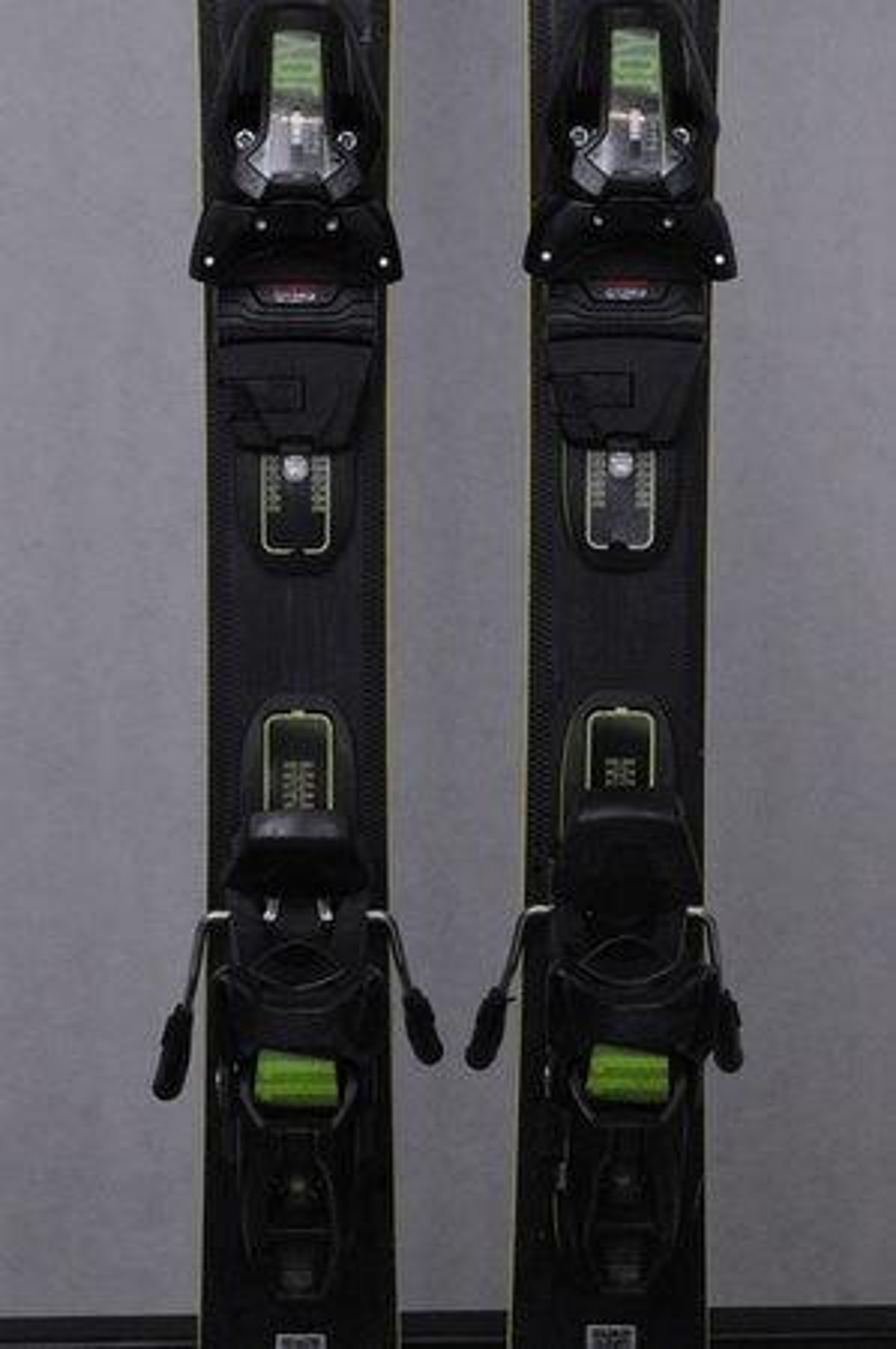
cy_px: 674
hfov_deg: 11.4
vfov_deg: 17.1
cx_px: 448
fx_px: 4490
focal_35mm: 120
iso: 3200
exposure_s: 1/125
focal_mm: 80
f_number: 16
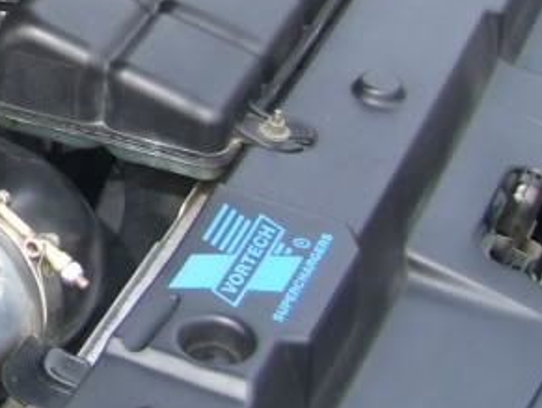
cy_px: -20
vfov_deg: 11.3
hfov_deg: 13.9
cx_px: -352
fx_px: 2038
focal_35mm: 130
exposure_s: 1/350
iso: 80
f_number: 2.7
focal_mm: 6
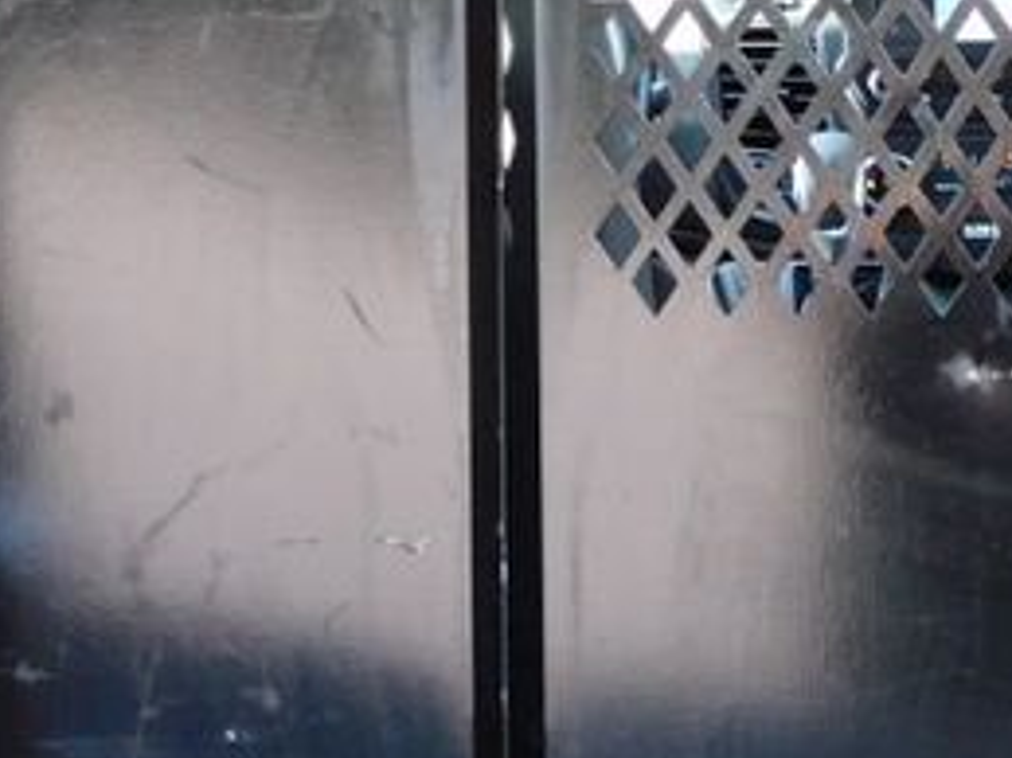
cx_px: 949
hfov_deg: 12.4
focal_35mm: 158
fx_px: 4617
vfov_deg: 9.4
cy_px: 231
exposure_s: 1/30
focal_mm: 7.2
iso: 200
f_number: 3.8
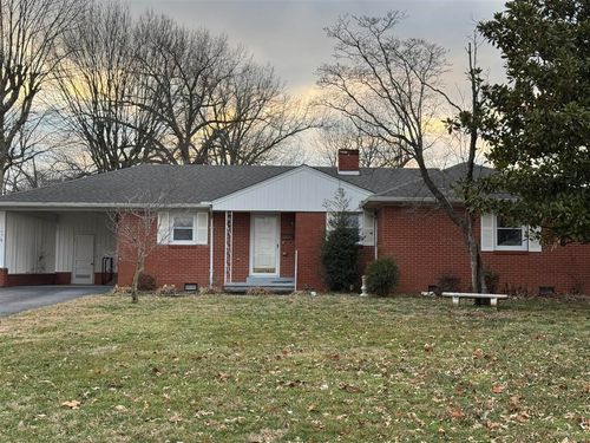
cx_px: 295
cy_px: 222
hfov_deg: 39.7
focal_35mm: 48
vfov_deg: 30.3
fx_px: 818
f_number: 1.78
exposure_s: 1/241
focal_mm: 6.76
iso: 64
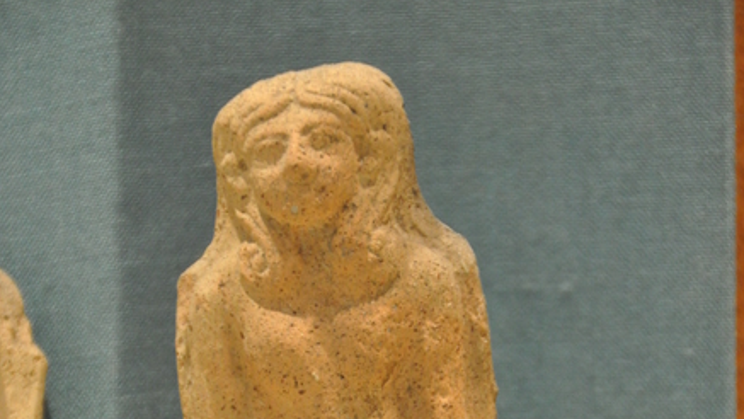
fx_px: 7972
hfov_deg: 5.3
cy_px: 446
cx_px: 372
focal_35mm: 404
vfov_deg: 3.0
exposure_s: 1/30
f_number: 5.6
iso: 1600
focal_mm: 170
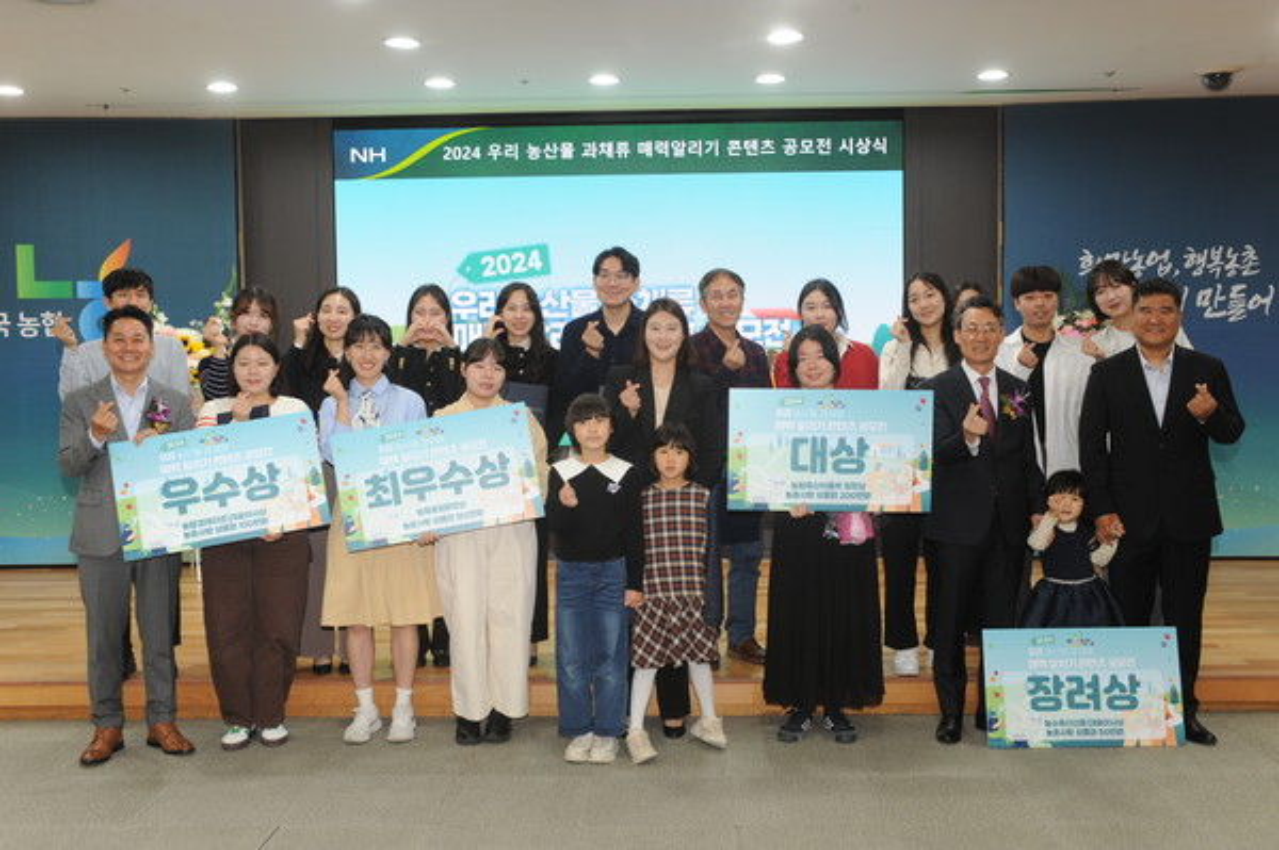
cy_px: 425
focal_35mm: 40
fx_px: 1420
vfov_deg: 33.3
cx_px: 640
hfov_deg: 48.5
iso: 1000
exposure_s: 1/60
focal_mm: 40
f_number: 7.1
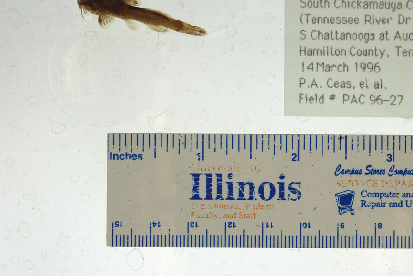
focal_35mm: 83
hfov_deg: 24.4
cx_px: 270
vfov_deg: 16.4
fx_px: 953
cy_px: 93
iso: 100
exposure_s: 1/50
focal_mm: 60
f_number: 20
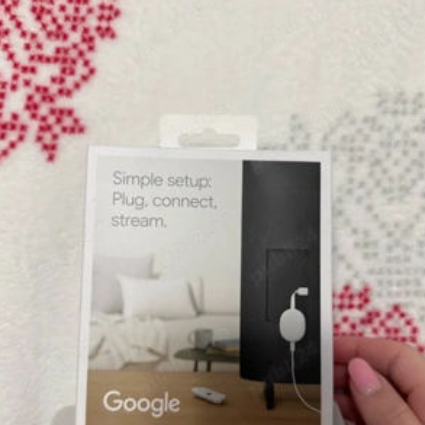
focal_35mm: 29
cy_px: 265
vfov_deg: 55.0
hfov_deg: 55.6
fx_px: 403
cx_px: 212
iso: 250
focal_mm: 6.76
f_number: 1.78
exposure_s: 1/60
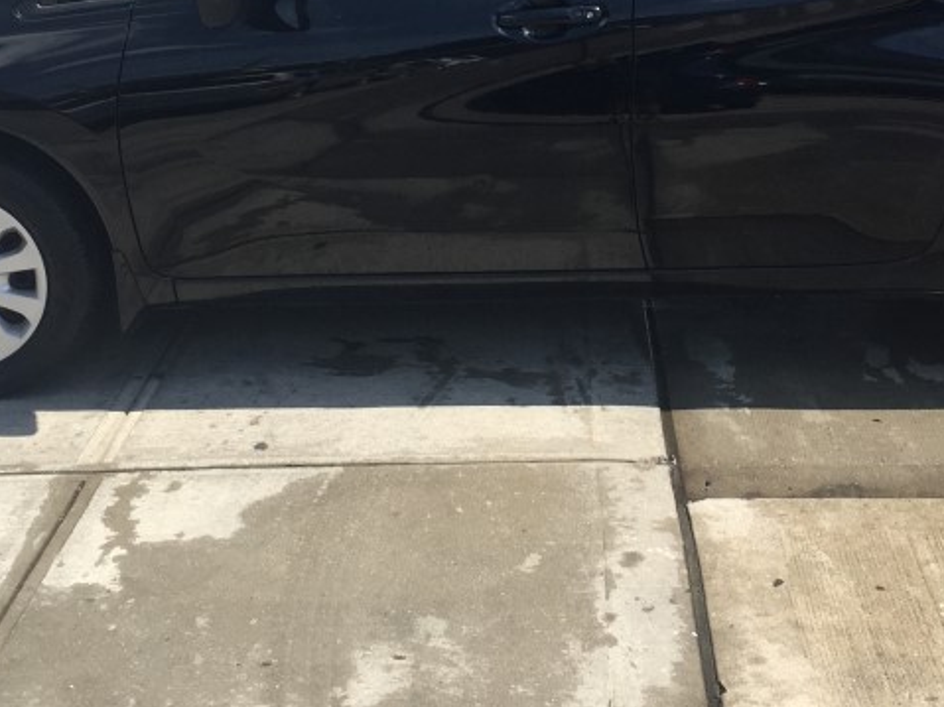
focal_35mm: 62
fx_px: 1690
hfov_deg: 31.2
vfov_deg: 23.1
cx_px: 546
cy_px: 77
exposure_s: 1/1276
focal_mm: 4.15
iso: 32
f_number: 2.2
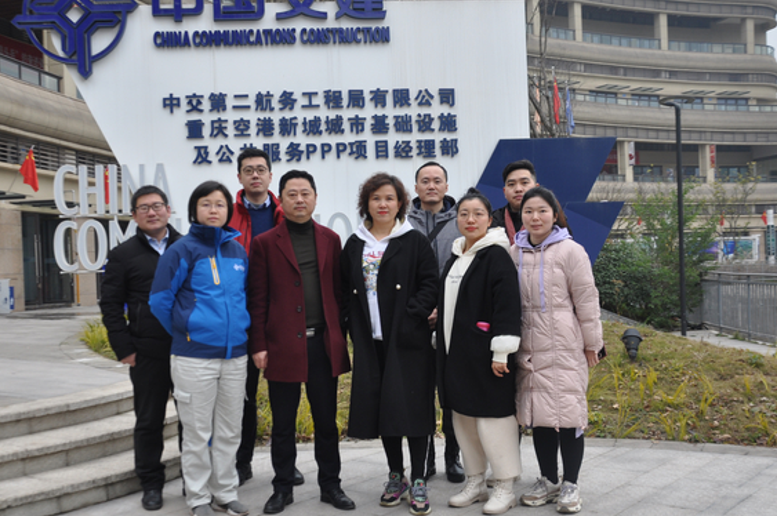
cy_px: 284
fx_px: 884
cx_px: 338
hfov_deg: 47.3
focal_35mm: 41
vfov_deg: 32.5
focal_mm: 22
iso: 200
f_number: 6.3
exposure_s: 1/160
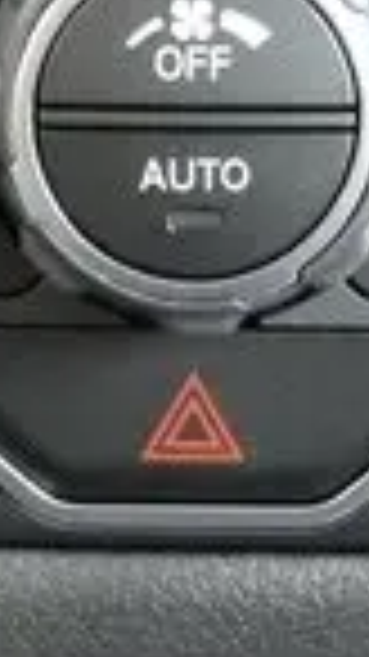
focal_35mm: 211
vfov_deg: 10.1
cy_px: 722
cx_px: 184
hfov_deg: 5.7
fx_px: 3674
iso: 2500
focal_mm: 22
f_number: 5
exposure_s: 1/60
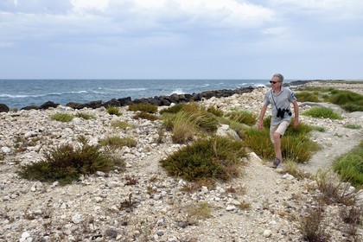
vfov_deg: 41.1
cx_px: 182
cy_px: 121
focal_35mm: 32
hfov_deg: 58.7
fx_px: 323
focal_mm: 32
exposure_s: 1/320
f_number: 16
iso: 400
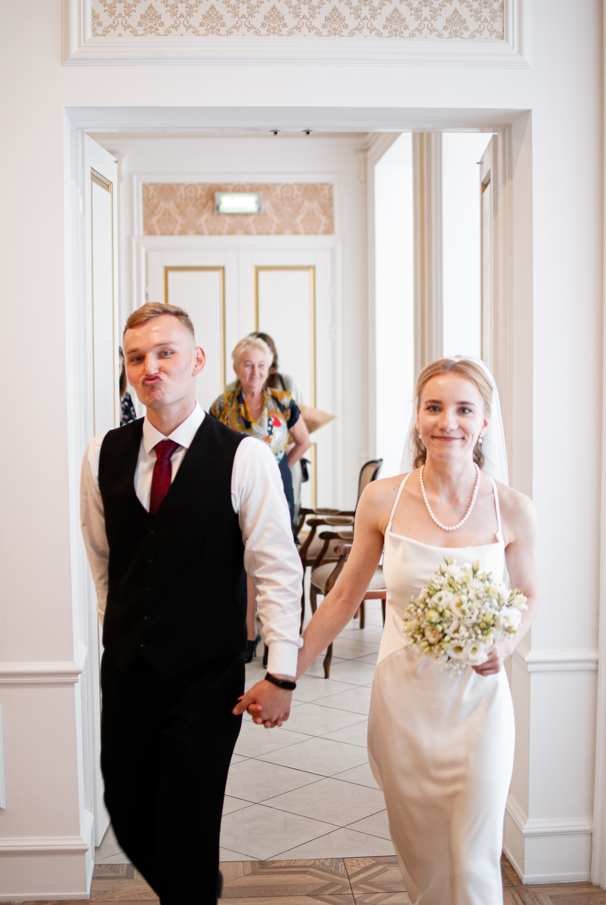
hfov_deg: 25.8
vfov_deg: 37.8
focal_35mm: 52
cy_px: 452
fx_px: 1322
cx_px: 303
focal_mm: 35
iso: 320
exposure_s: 1/100
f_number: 1.8
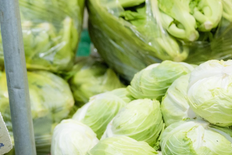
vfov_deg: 7.1
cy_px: 146
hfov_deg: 10.6
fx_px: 1244
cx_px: 10
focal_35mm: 193
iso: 2500
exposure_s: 1/160
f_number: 2.8
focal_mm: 70
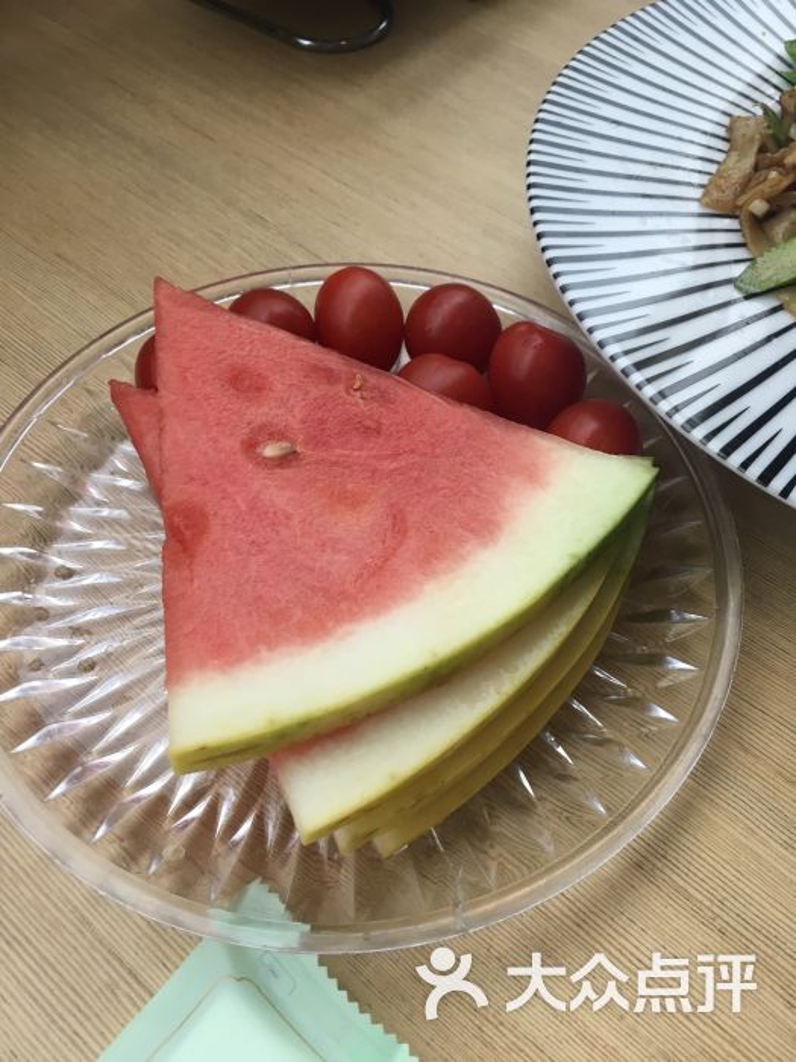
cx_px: 398
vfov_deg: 61.7
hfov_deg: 48.2
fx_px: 889
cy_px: 531
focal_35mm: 29
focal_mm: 4.15
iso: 40
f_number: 2.2
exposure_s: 1/33
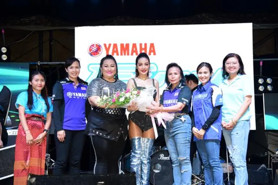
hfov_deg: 32.4
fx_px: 479
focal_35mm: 62
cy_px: 92
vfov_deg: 21.9
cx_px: 139
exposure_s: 1/200
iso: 1250
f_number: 4
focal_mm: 62
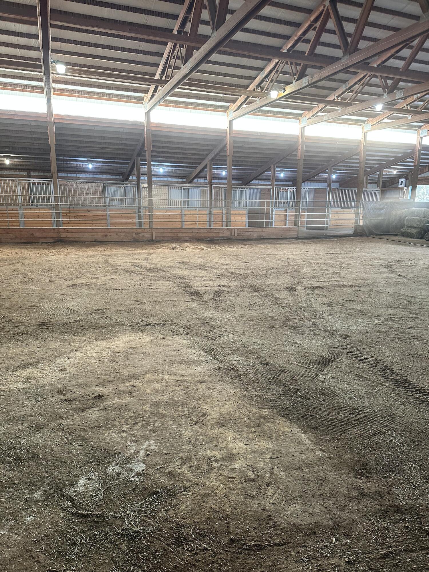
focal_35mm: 24
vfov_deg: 71.6
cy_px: 286
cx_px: 214
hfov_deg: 56.8
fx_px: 397
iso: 250
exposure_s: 1/60
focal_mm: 6.86
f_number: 1.78
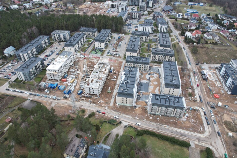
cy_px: 77
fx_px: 151
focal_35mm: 23
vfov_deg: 55.1
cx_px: 117
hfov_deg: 76.1
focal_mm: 8.38
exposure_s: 1/120
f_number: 2.8
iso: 100
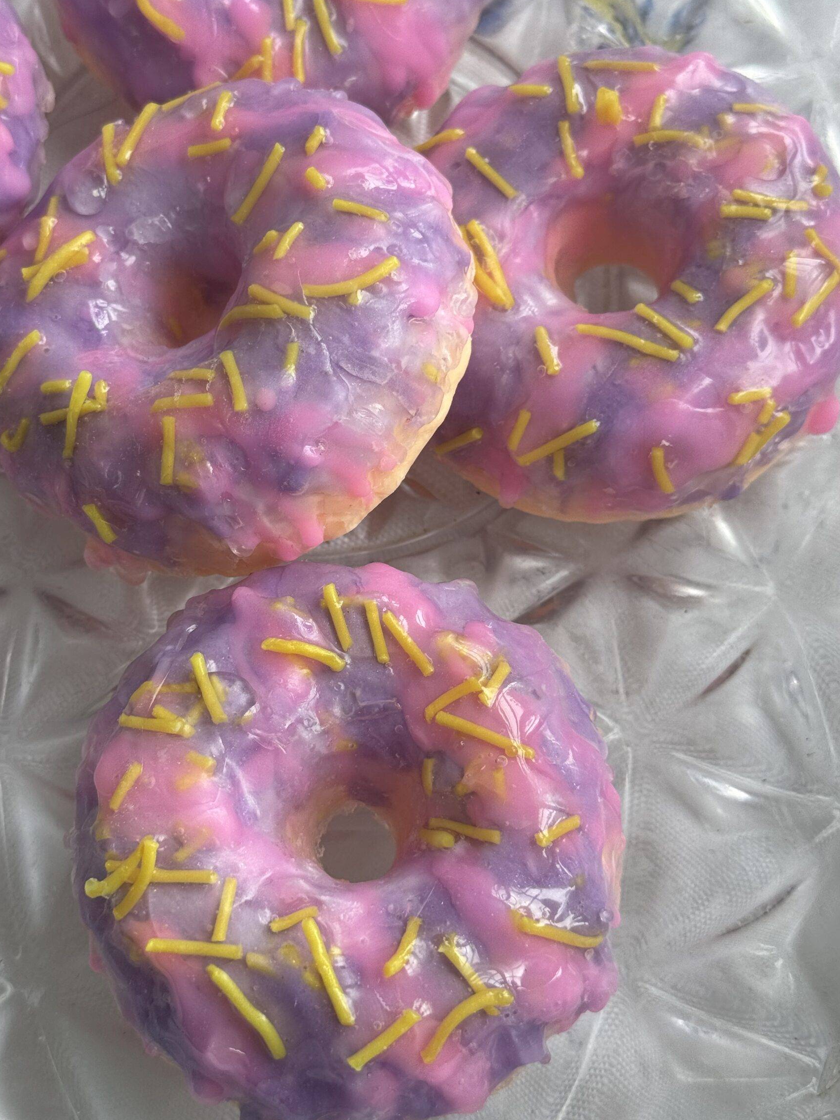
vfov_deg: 35.5
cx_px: 375
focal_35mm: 54
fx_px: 1747
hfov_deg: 27.0
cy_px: 533
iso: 64
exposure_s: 1/409
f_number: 1.78
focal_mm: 6.76
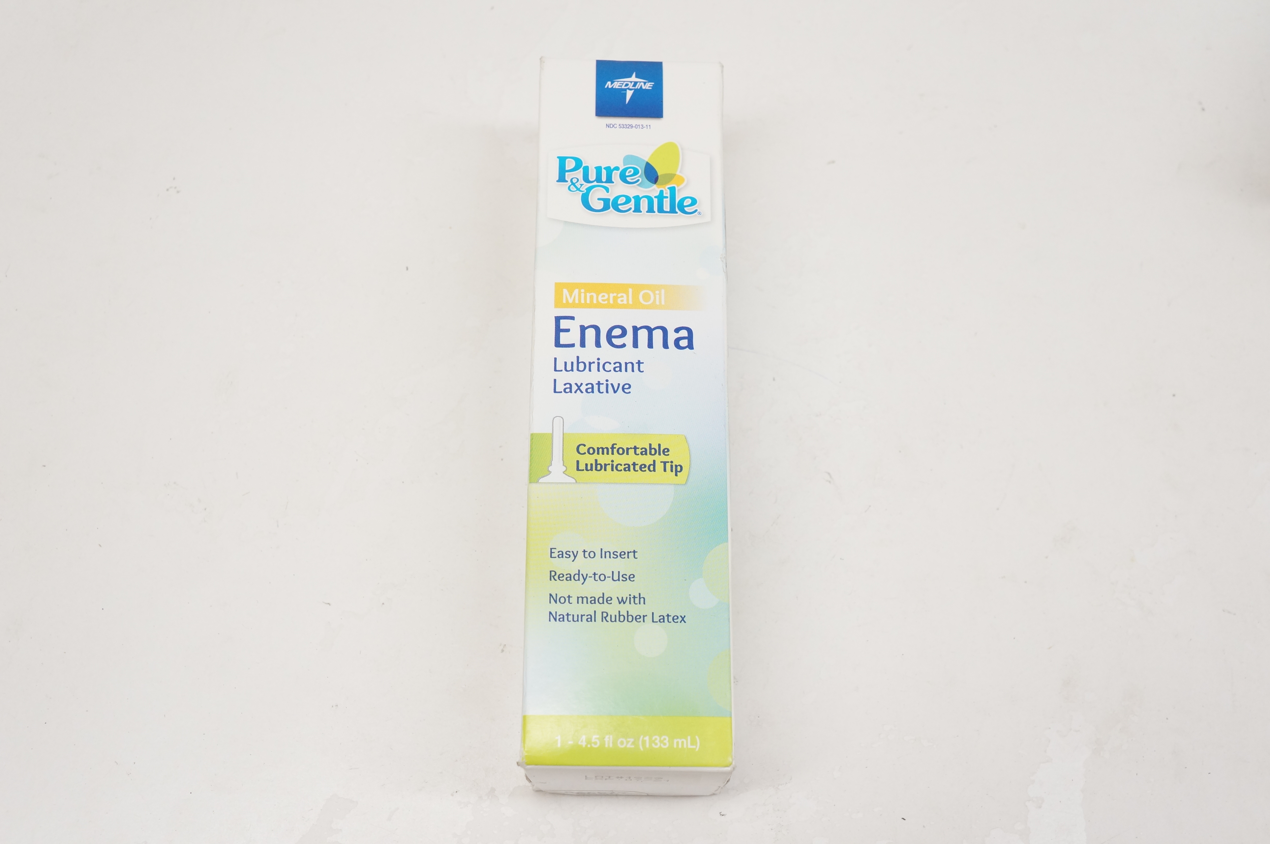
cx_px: 635
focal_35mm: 44
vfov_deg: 30.8
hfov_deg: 45.0
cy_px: 422
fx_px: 1533
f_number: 7.1
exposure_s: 1/125
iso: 800
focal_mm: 29
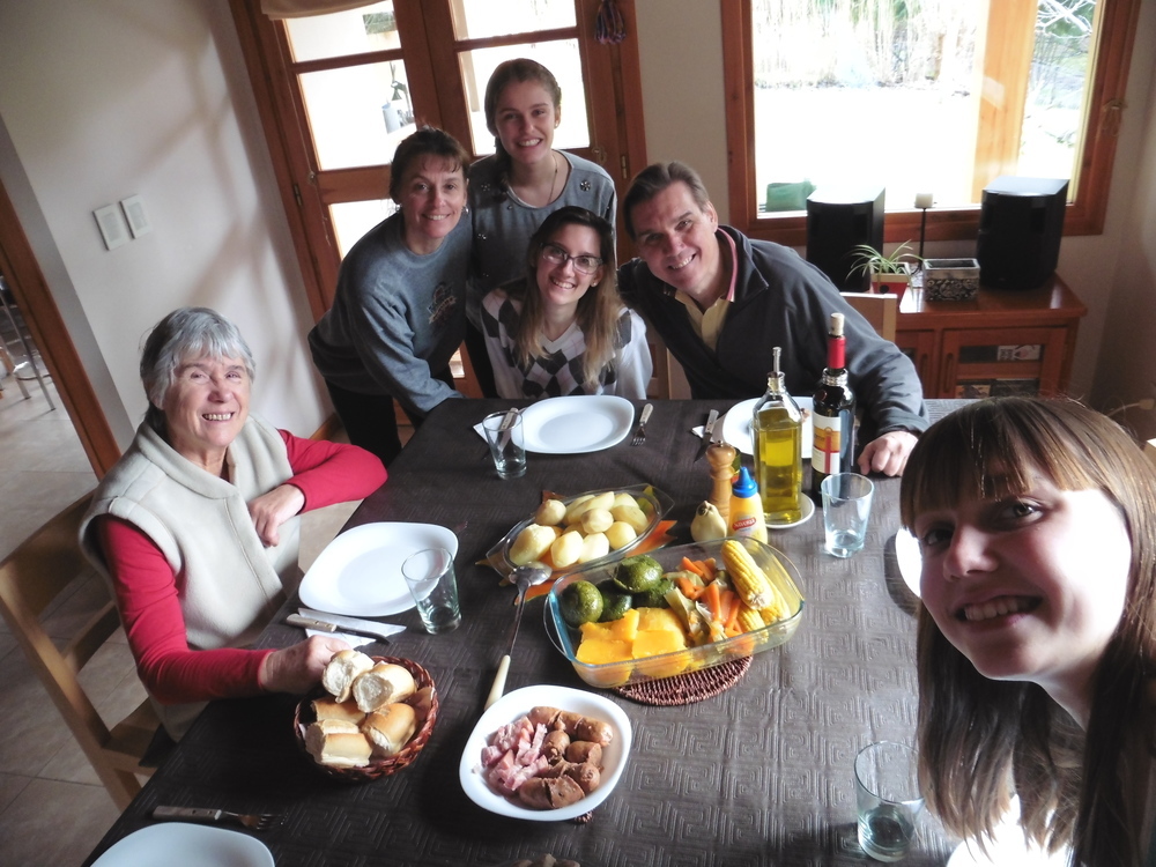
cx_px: 578
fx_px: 902
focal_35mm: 27
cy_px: 434
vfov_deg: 51.4
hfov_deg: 65.3
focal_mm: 4.8
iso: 250
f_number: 3.4
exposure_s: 1/60
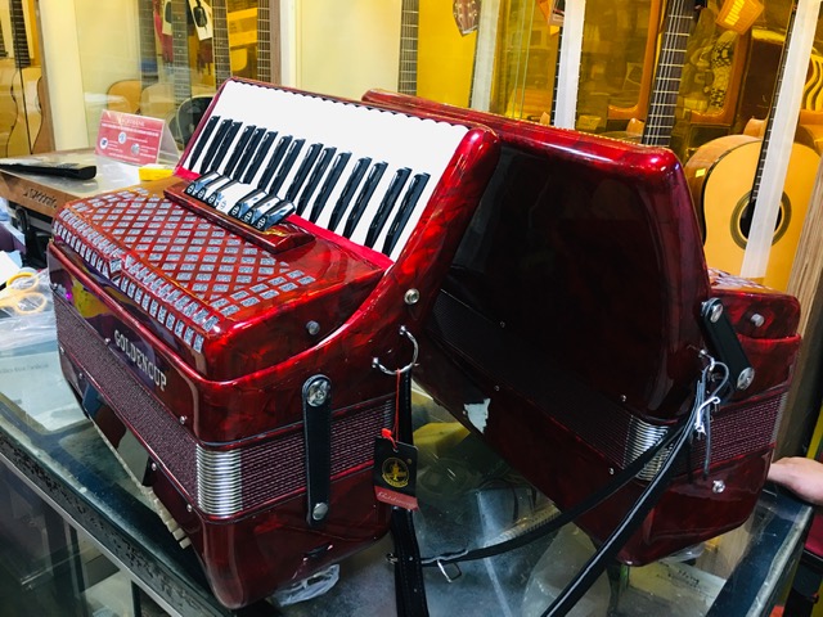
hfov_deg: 61.7
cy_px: 308
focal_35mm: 29
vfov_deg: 48.2
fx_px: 689
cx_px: 412
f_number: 2.2
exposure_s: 1/8
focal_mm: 4.15
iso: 100
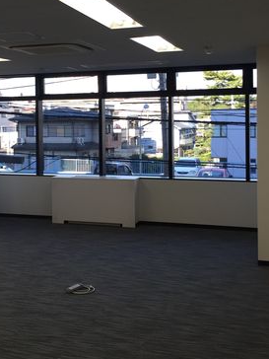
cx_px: 85
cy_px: 129
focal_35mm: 51
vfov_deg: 37.2
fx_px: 528
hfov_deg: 28.3
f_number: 2.2
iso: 32
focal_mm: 4.15
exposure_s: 1/131
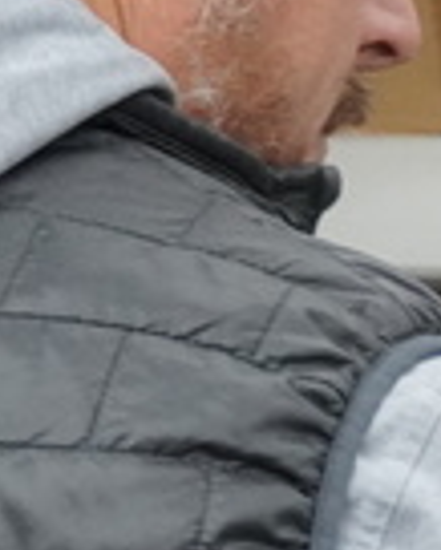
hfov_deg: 3.9
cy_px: 293
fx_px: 6397
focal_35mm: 393
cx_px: 939
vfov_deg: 4.9
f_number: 5.6
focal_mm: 37
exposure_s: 1/160
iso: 3200
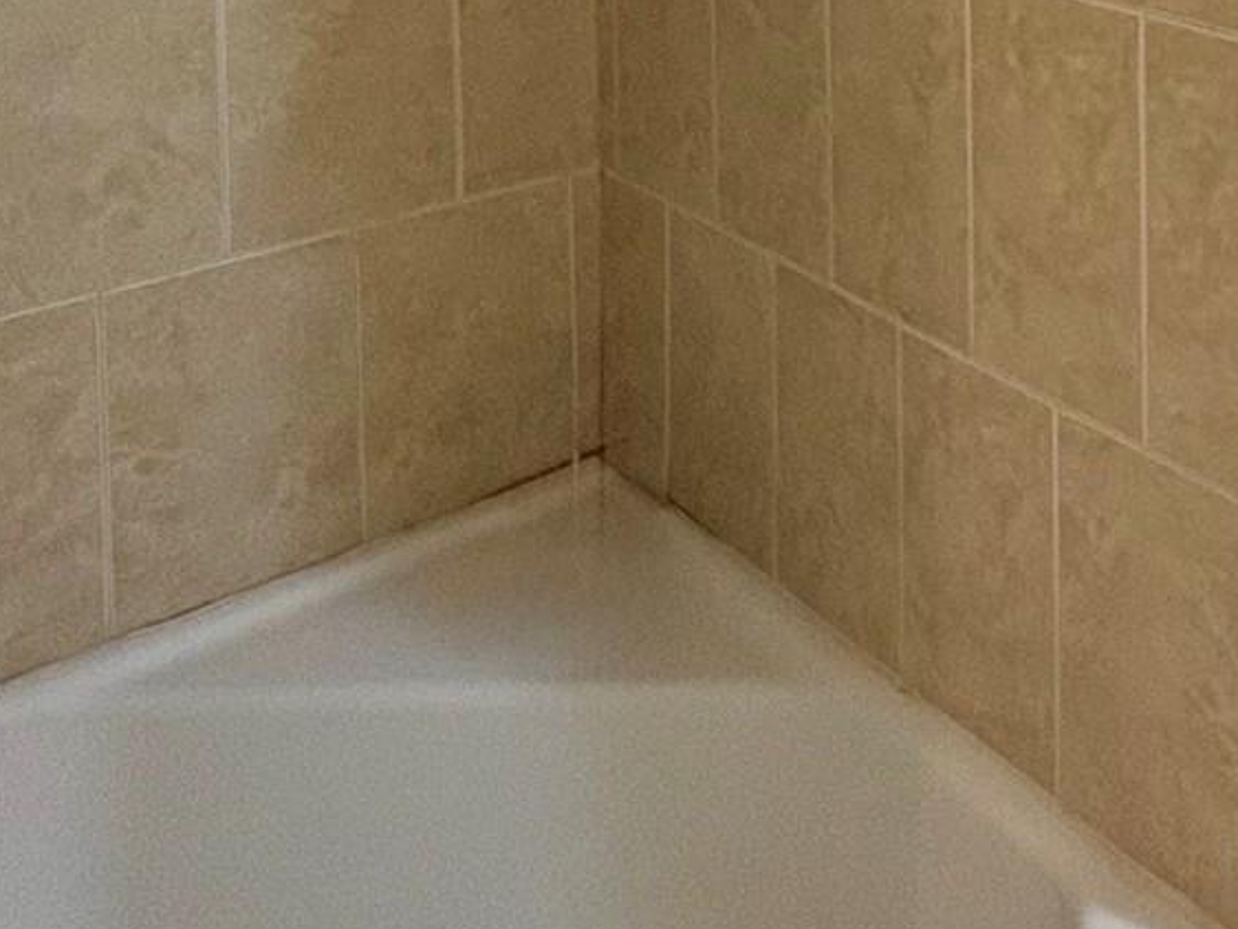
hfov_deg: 34.0
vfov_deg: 23.7
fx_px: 1825
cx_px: 1256
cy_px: -396
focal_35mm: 51
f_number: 2.2
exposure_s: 1/60
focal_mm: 2.22
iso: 160
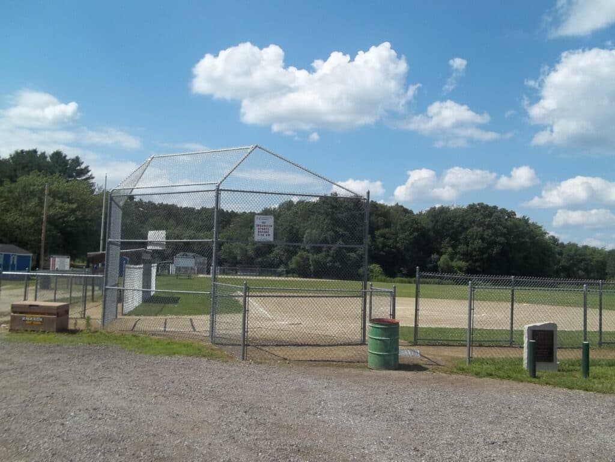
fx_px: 569
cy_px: 231
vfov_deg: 44.2
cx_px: 308
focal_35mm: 32
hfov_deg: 56.8
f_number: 8.8
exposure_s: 1/200
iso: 64
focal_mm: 5.7
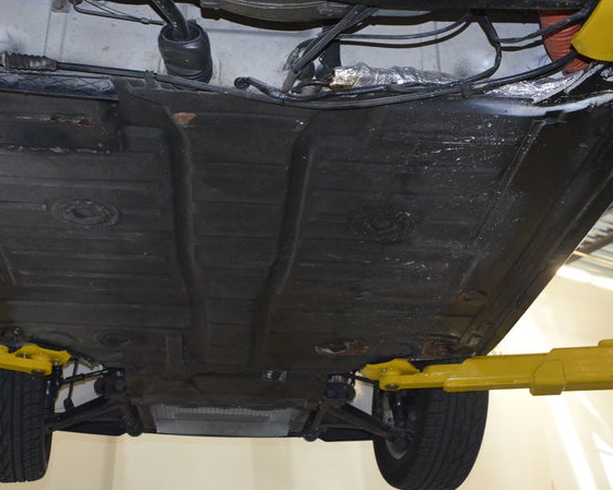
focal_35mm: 50
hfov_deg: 37.3
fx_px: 907
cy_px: 248
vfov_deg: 30.3
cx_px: 267
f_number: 3.8
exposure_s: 1/60
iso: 3200
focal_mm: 26
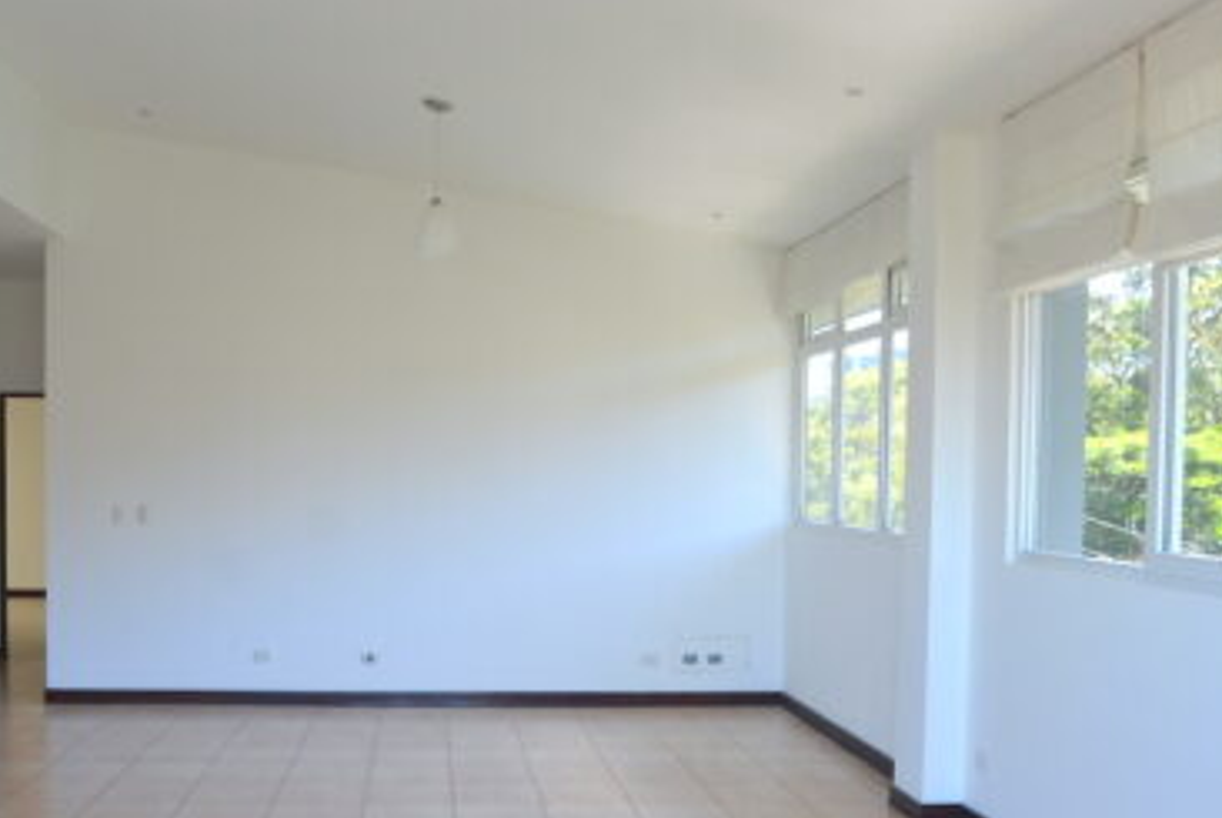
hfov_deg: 52.7
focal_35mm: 36
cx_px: 481
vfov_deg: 36.6
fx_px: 1223
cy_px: 538
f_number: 5.6
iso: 400
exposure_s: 1/125
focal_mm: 18
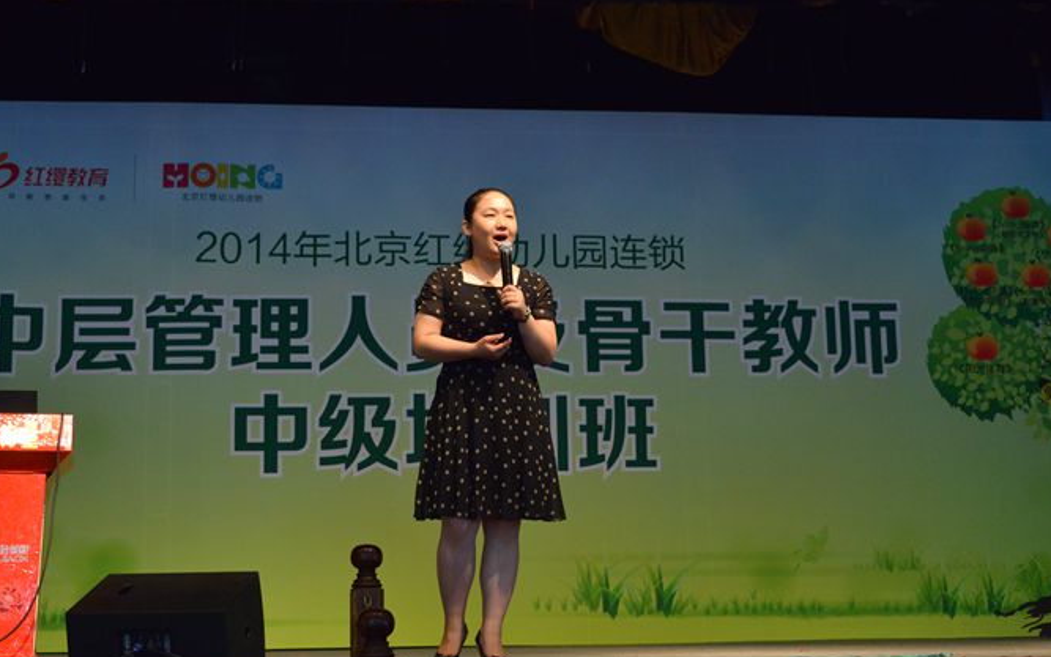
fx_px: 1576
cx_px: 487
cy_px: 342
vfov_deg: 23.6
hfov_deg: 36.9
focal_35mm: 55
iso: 3200
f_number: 5.6
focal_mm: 45
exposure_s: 1/100
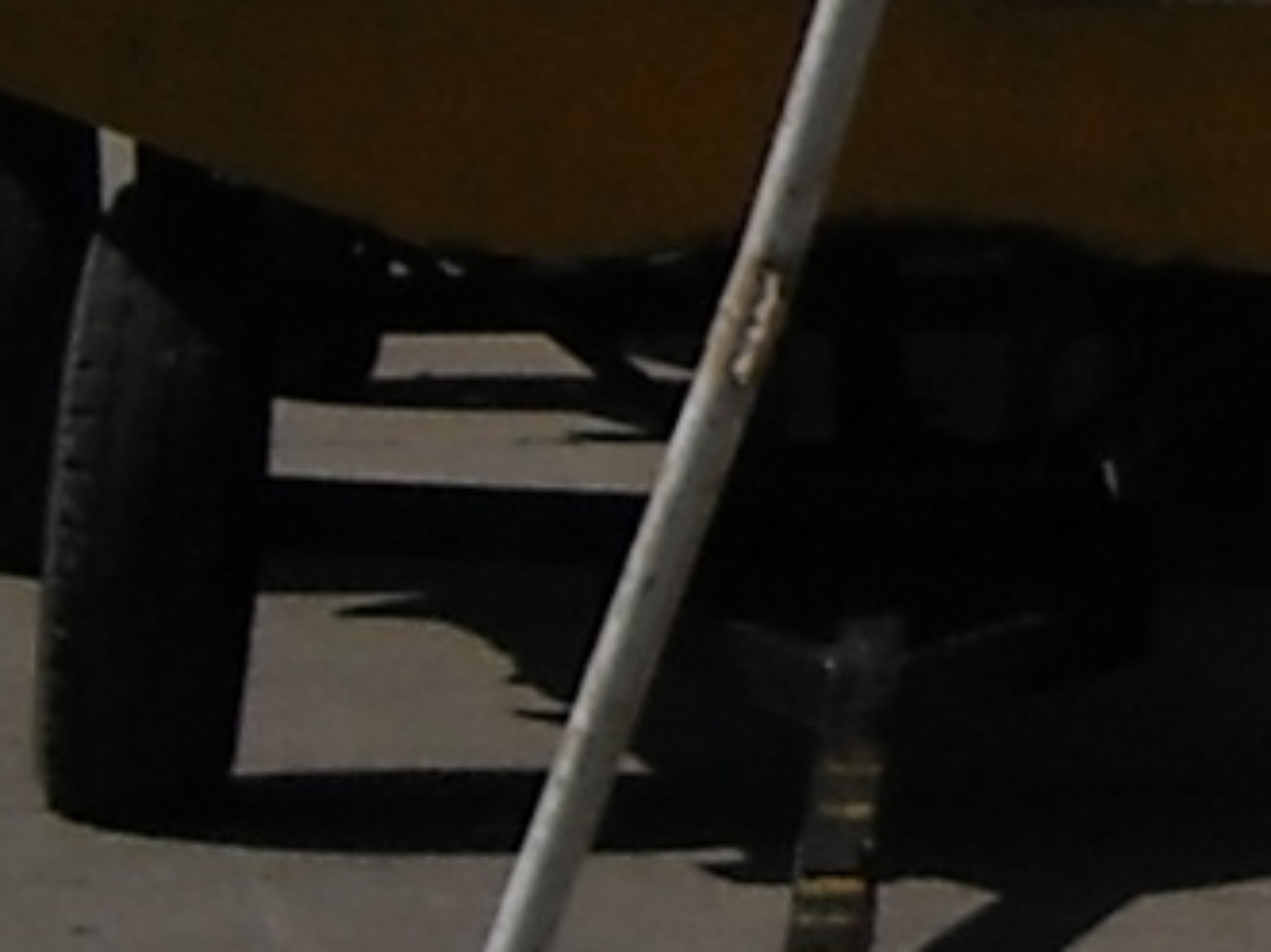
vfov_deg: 5.3
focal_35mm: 274
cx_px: 2811
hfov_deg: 6.9
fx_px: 10057
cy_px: -1132
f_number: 5.6
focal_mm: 5.7
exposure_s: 1/957
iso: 64
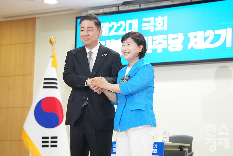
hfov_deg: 20.6
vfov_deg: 13.8
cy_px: 78
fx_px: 641
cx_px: 116
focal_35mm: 99
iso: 3200
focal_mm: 99
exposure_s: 1/200
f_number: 4.5
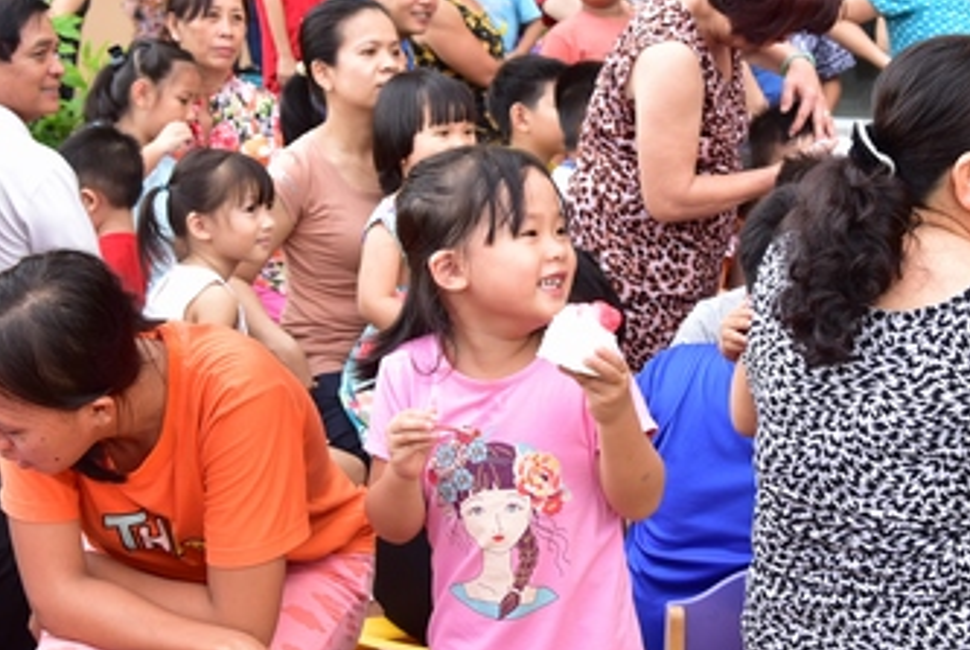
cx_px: 457
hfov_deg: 26.0
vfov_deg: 17.5
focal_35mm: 78
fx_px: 2104
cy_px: 271
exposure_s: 1/200
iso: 400
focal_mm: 40
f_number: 5.6
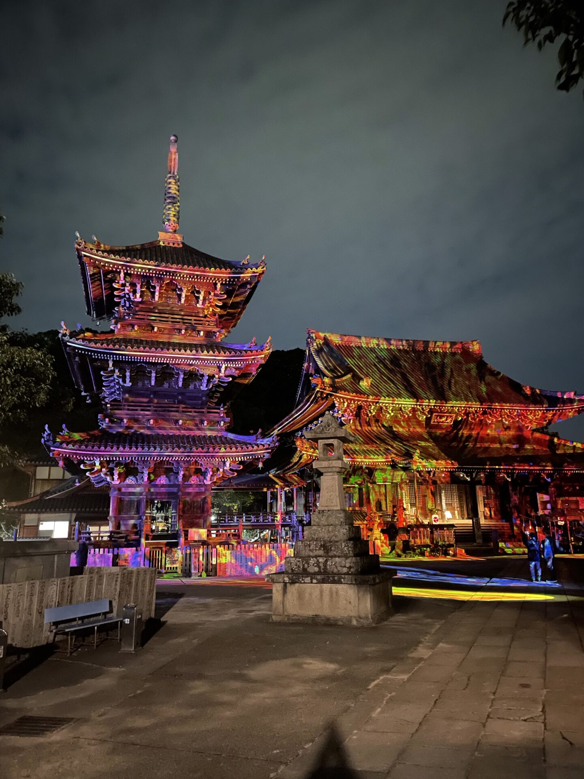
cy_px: 390
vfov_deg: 67.3
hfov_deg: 53.1
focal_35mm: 26
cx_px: 292
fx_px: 585
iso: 1250
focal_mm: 4.2
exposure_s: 1/4
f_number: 1.6
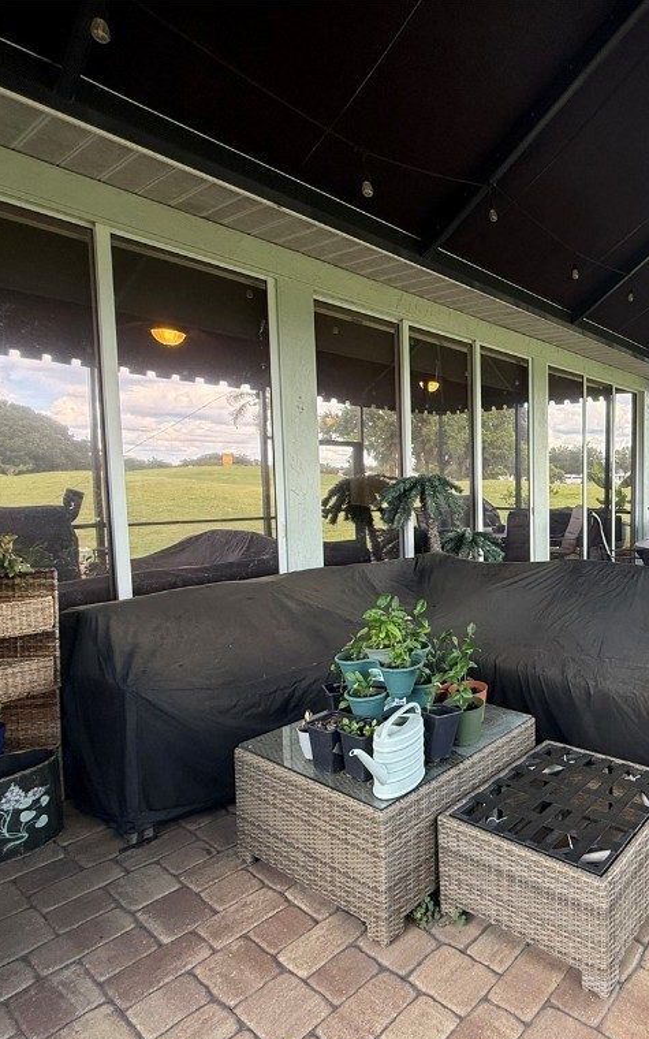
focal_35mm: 20
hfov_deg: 52.4
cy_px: 524
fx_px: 566
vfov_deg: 85.1
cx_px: 585
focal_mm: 2.22
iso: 80
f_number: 2.2
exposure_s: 1/99
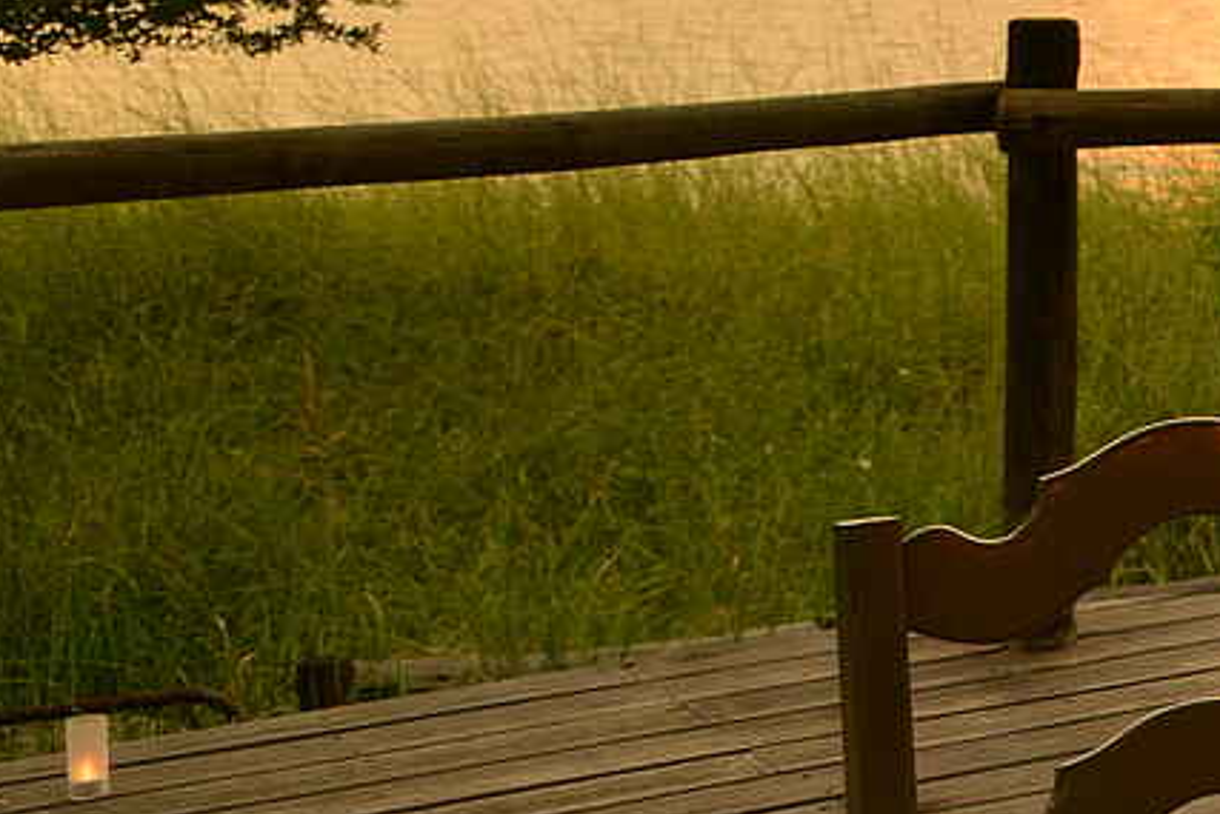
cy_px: -184
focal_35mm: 108
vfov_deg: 12.4
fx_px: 3661
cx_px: 2723
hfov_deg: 14.3
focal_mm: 24
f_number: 6.3
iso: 400
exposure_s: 1/13
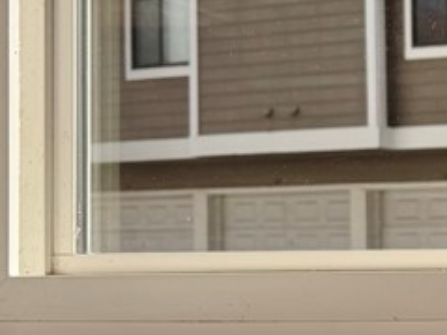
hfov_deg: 16.3
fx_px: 1329
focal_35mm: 103
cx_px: 780
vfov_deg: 14.3
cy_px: 206
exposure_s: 1/2105
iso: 80
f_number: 1.78
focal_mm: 6.76
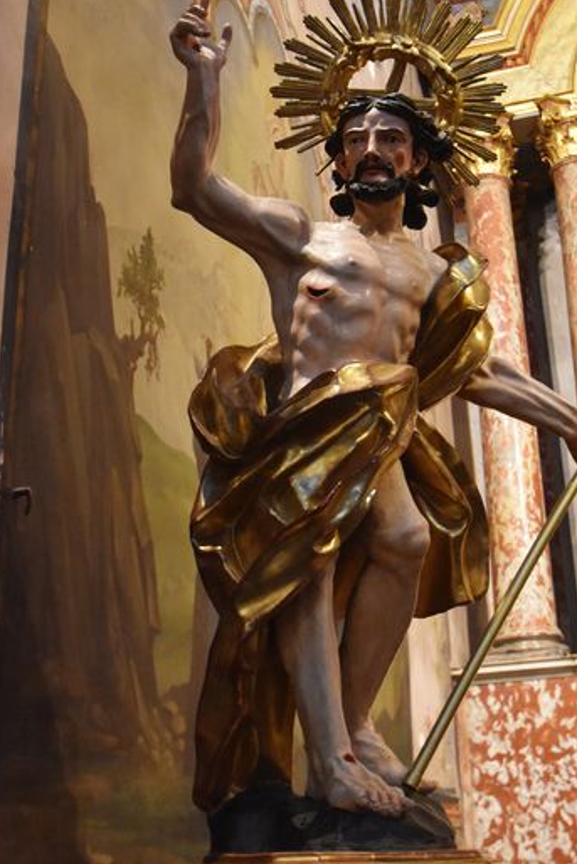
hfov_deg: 27.5
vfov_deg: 40.3
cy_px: 432
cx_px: 356
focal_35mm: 49
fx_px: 1177
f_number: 4.5
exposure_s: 1/60
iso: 5600
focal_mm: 24
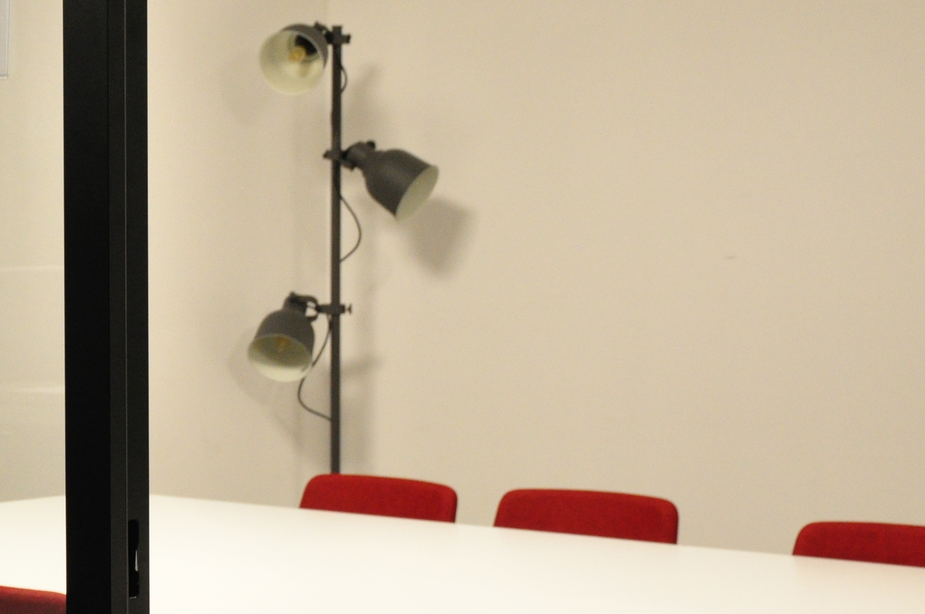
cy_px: 340
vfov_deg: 11.8
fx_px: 2977
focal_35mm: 116
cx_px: 8
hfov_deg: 17.3
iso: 1250
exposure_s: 1/20
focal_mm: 34
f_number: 6.3
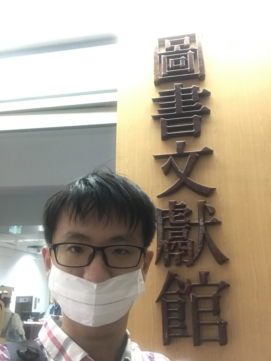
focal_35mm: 32
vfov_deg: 56.8
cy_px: 180
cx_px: 136
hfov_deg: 44.2
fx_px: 334
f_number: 2.2
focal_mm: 2.87
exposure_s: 1/20
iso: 200
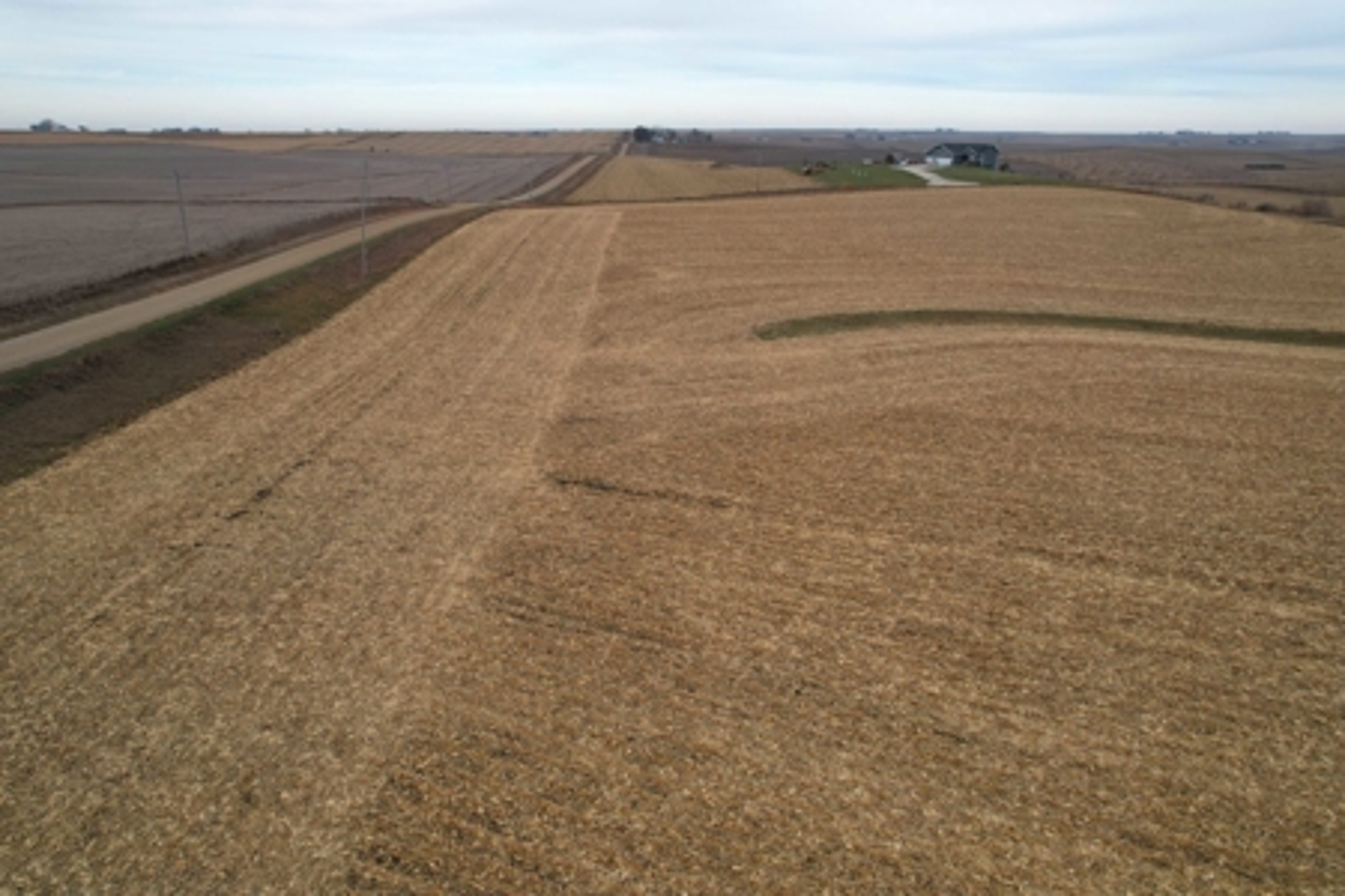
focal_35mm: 22
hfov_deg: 78.6
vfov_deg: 57.2
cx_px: 672
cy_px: 448
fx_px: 822
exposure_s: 1/1250
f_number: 2.8
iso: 140
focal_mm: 8.38
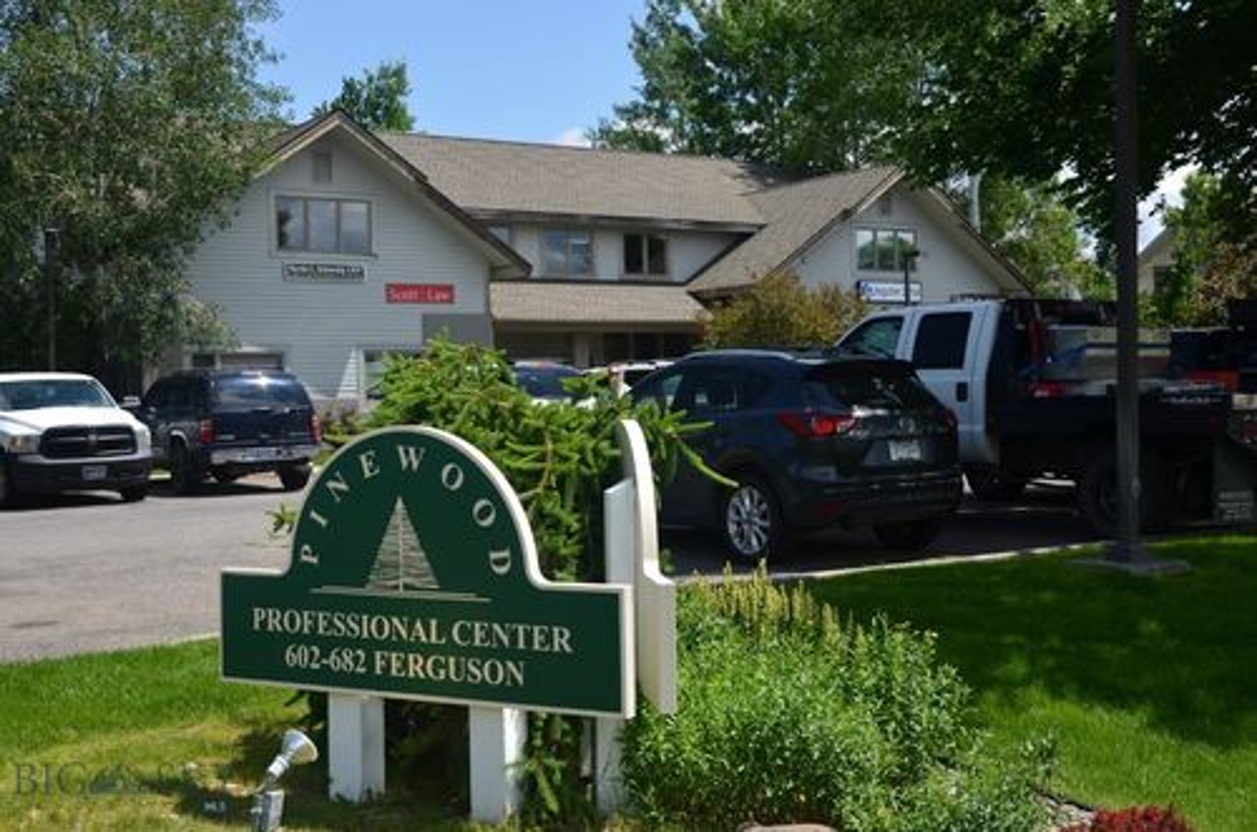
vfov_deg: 29.7
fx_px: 1568
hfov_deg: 43.7
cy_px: 416
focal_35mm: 45
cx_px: 628
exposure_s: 1/250
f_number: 8
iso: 100
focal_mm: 30
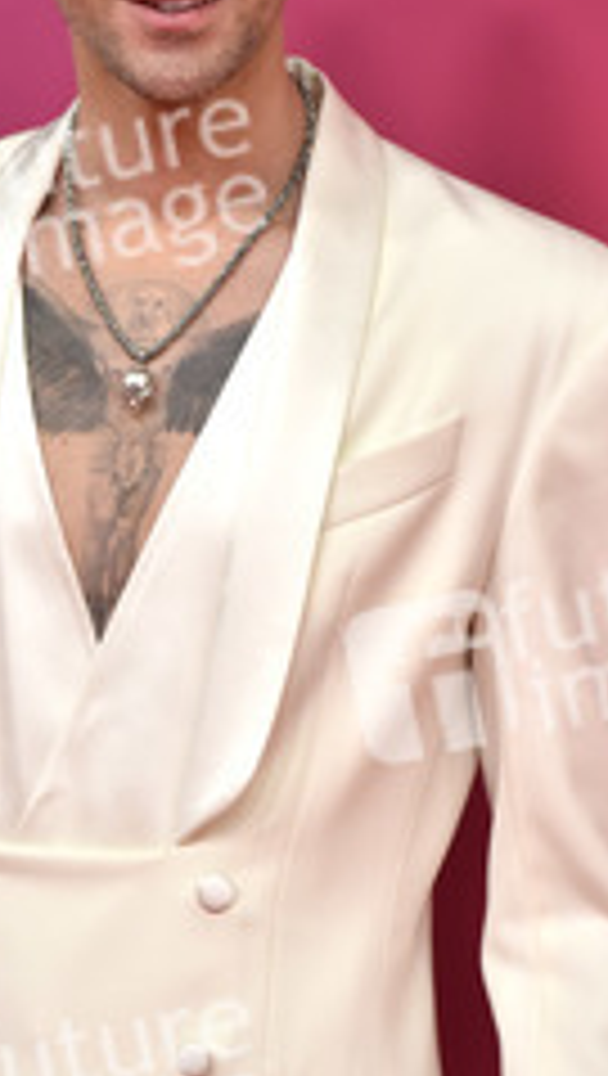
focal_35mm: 350
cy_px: 432
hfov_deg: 3.5
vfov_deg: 6.2
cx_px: 167
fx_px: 10000
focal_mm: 200
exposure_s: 1/200
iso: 2000
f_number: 5.6
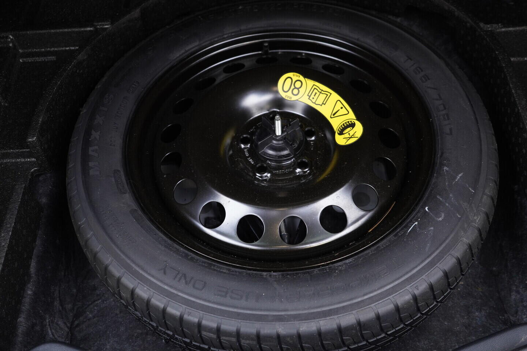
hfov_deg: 53.1
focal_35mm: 36
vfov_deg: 36.9
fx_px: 527
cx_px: 264
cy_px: 176
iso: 500
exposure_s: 1/40
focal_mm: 24
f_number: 2.8
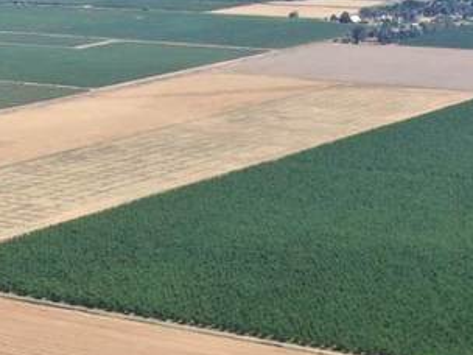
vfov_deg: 11.5
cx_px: -162
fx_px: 1667
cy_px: 571
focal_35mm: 122
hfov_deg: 15.3
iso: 100
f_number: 3
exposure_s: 1/800
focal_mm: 5.11
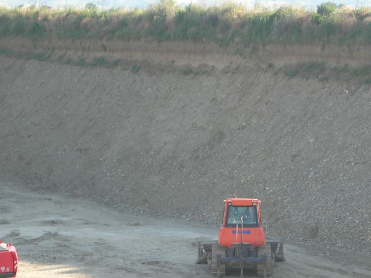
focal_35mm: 202
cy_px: 235
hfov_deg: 9.8
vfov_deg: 7.3
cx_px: 254
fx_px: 2165
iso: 64
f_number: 4.9
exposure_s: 1/125
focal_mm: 23.4
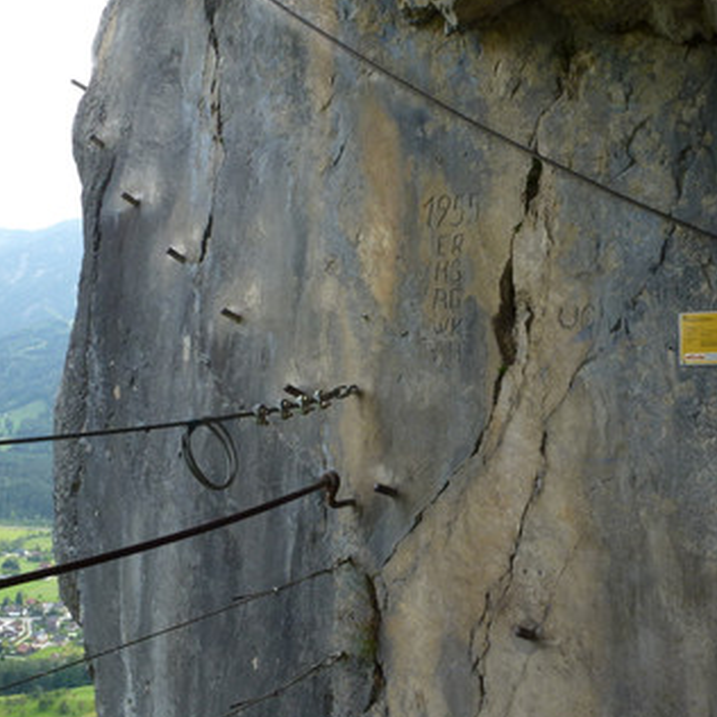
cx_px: 379
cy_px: 339
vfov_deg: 47.2
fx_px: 820
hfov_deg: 47.2
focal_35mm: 35
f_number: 4
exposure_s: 1/125
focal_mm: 4.3
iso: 100
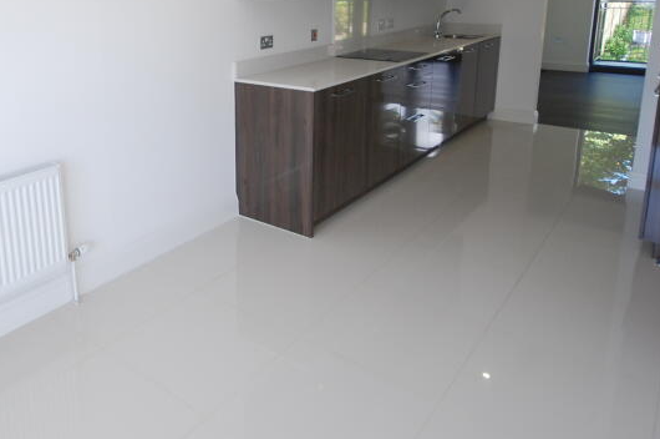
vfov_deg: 42.8
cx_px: 214
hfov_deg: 62.0
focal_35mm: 29
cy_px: 88
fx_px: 531
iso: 400
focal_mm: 10
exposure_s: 1/80
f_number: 4.5
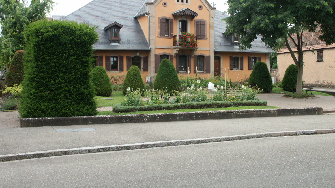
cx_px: 169
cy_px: 71
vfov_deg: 28.3
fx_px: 373
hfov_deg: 48.4
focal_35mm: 42
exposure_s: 1/180
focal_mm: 9.76
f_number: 4.5
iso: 100
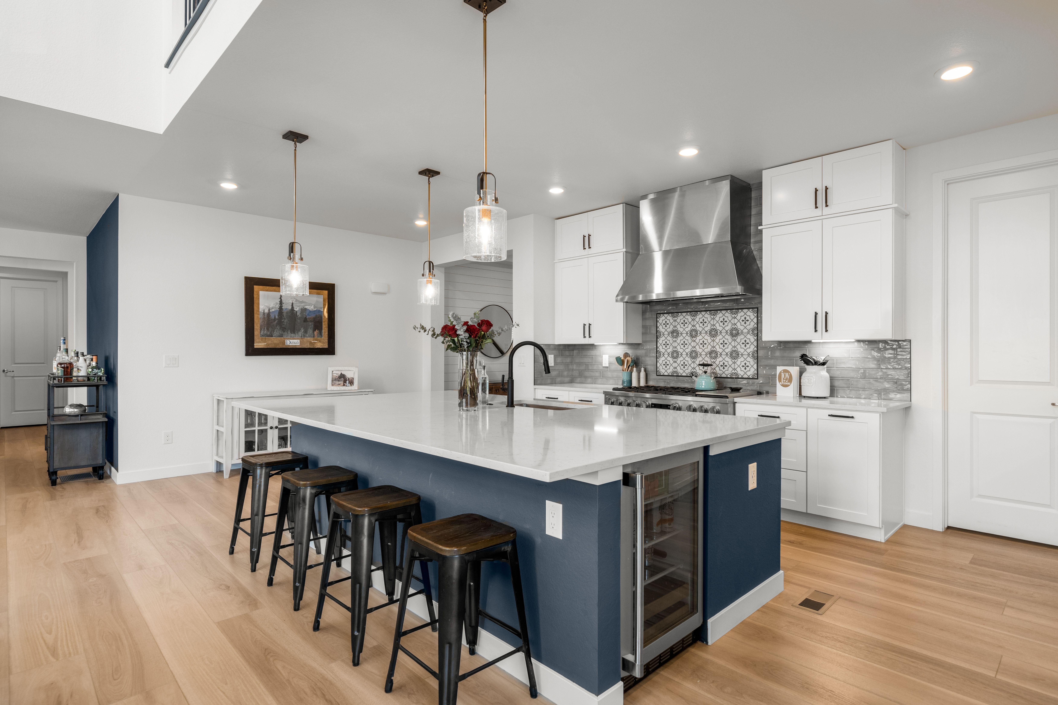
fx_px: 529
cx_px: 529
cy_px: 352
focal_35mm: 18
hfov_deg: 90.0
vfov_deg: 67.4
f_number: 8
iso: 320
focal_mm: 18
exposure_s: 1/4
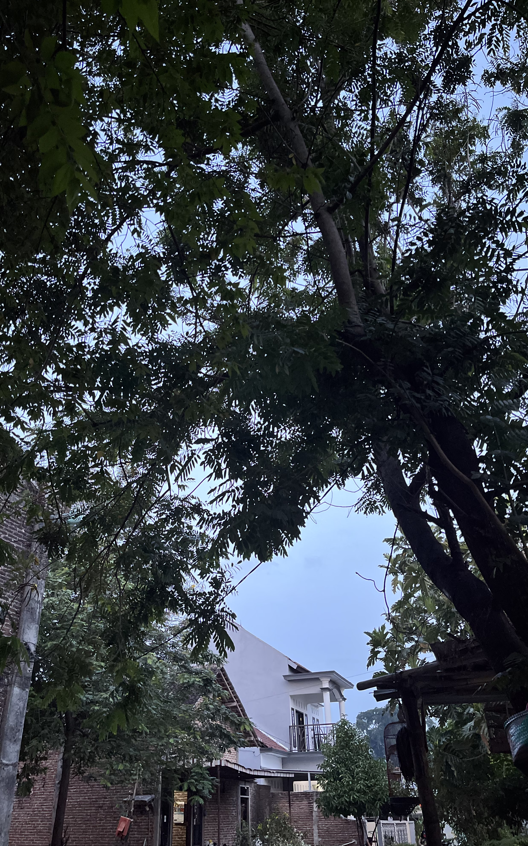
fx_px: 645
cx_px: 237
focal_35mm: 28
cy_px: 426
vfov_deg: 66.5
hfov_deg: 44.5
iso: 500
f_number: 1.6
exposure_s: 1/33
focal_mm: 5.1
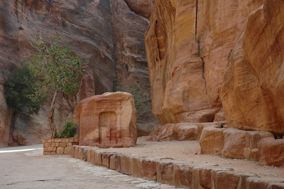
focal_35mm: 78
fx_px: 615
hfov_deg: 26.0
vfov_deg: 17.5
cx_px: 142
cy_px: 94
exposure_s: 1/160
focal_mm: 52
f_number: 6.3
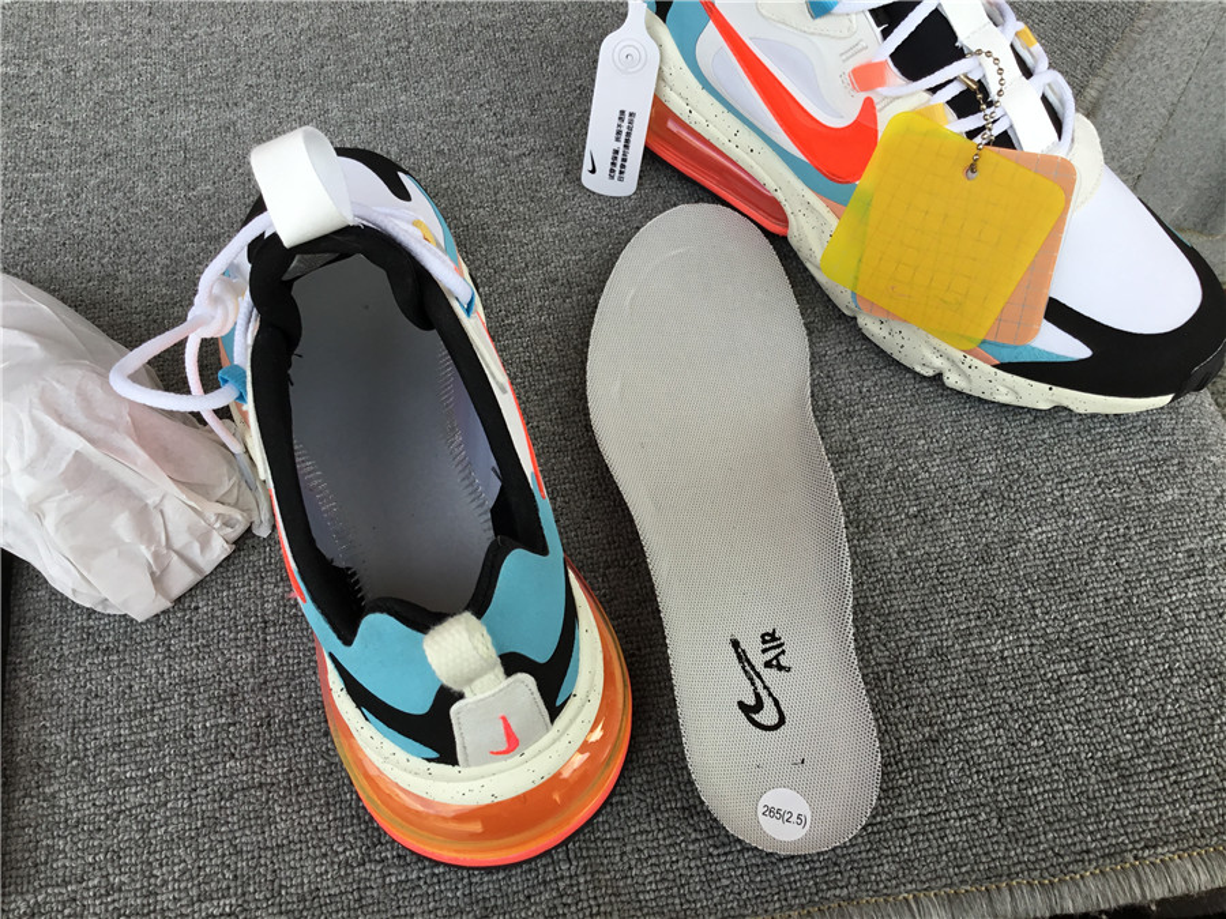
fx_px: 1098
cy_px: 460
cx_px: 613
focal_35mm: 31
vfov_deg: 45.4
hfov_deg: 58.4
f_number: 2.4
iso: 25
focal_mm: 3.3
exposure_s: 1/272
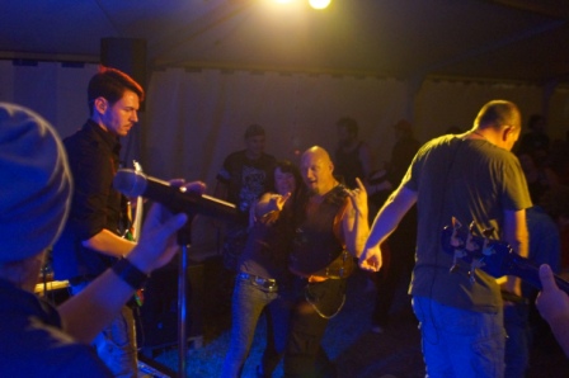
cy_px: 189
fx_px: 663
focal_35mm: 42
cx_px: 284
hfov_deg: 46.4
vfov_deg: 31.8
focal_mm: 28
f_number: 3.5
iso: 3200
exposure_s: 1/100
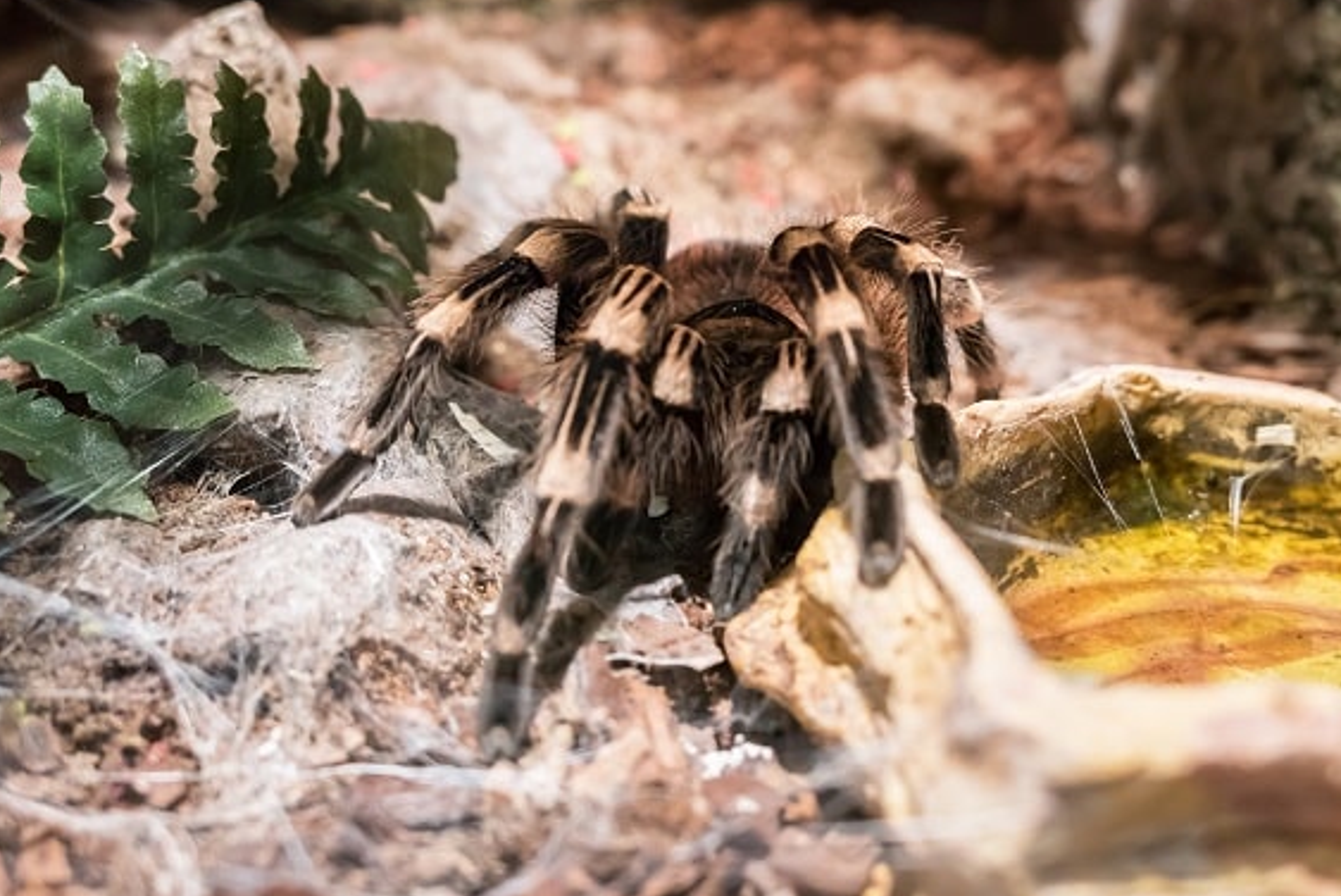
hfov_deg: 40.3
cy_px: 441
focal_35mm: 49
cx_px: 665
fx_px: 1826
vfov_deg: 27.6
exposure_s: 1/100
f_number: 2.8
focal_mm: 16.6
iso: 800
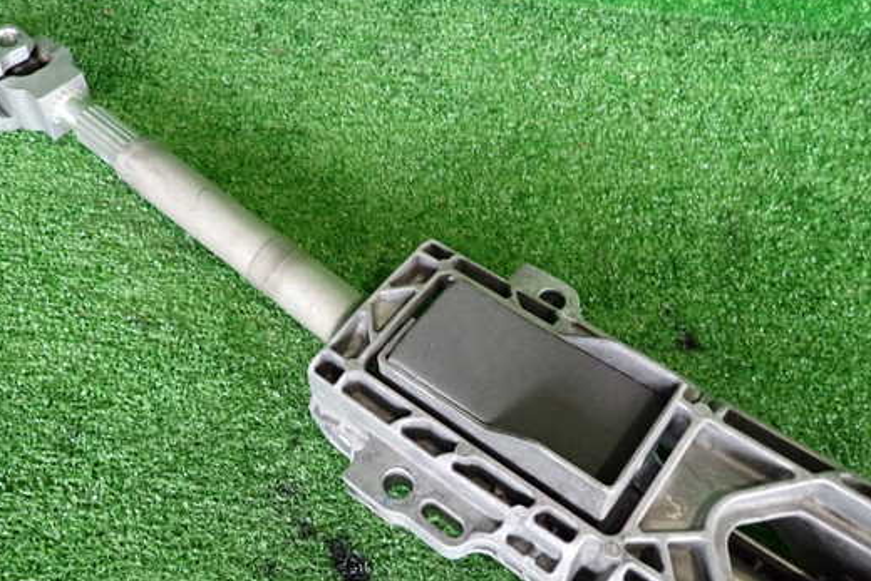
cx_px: 384
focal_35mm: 30
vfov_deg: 43.6
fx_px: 726
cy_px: 318
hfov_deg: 61.7
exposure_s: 1/60
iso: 640
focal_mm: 4.5
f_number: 2
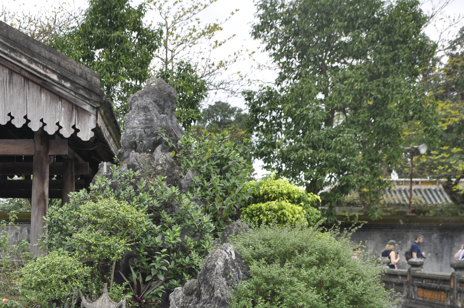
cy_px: 254
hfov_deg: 27.4
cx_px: 14
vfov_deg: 19.2
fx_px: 901
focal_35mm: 70
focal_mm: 24
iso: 200
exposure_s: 1/200
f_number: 7.1
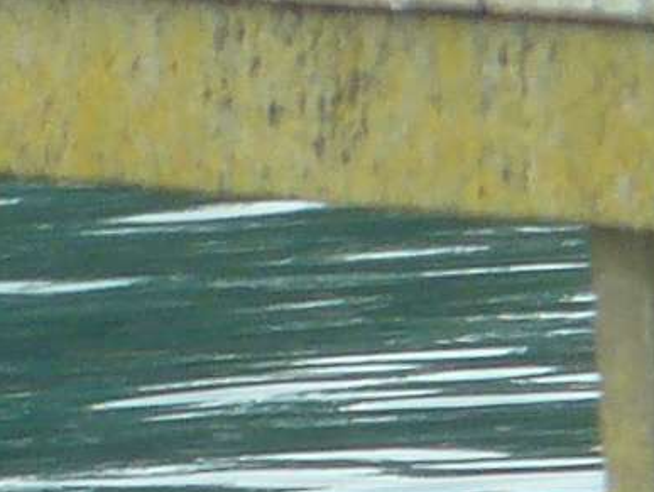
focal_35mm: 1538
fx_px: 29084
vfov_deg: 1.0
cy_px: -409
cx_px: -220
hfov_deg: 1.3
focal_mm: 32.3
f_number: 4
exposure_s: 1/160
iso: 100
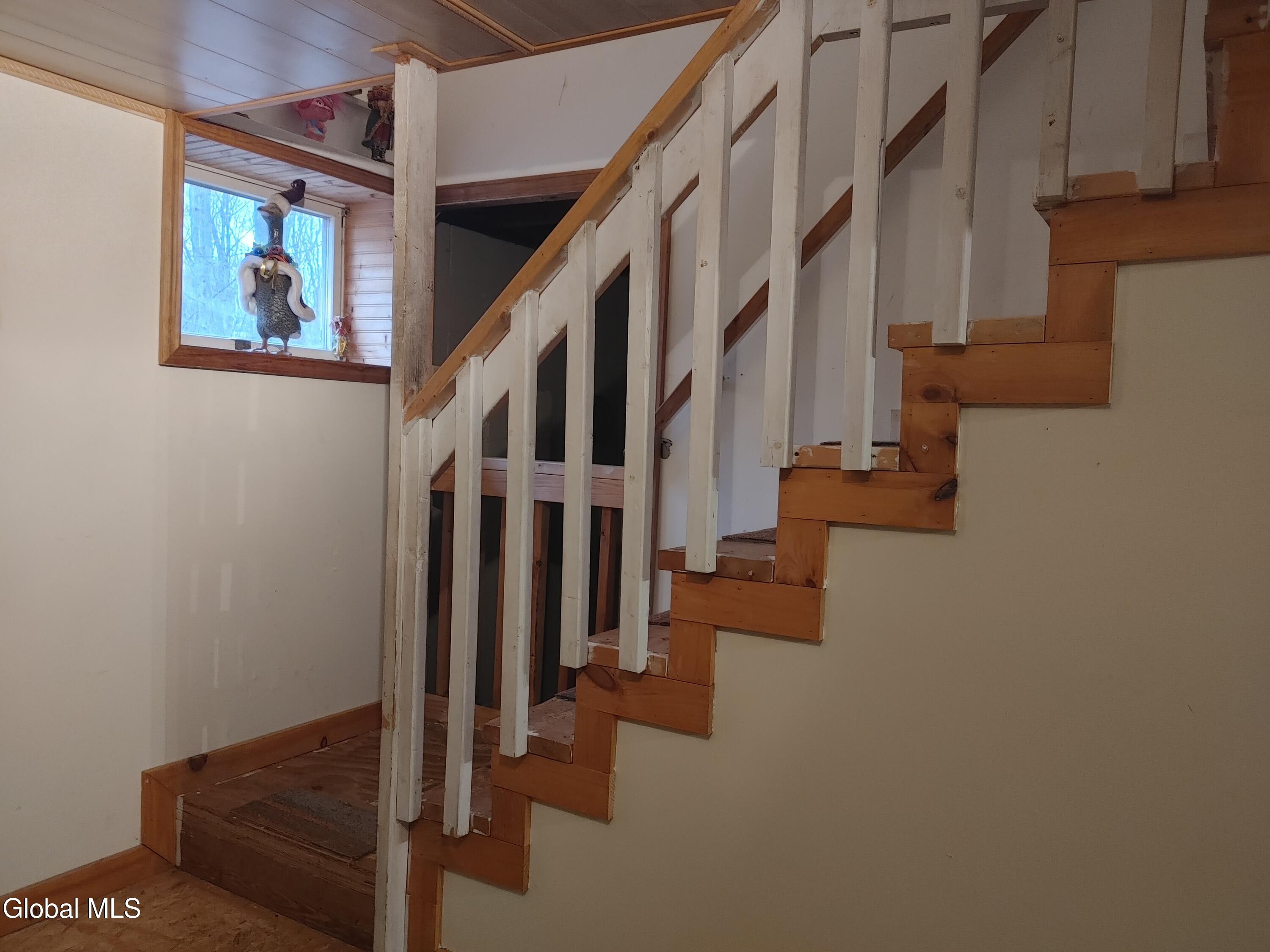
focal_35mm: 26
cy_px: 476
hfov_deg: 67.3
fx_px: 954
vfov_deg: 53.1
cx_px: 635
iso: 500
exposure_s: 1/40
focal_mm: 4.81
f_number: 1.8
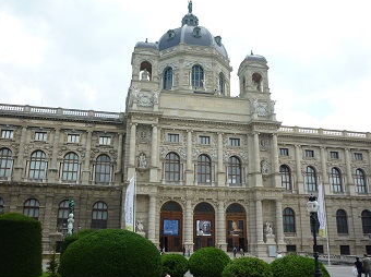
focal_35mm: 34
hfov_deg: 54.0
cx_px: 187
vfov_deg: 41.7
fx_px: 364
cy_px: 136
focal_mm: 5.5
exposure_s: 1/125
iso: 80
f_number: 8
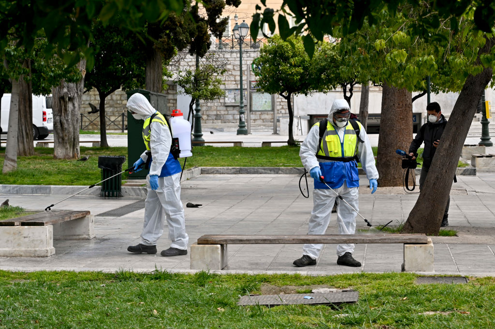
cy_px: 164
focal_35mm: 70
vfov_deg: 19.4
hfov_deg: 28.9
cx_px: 248
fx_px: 962
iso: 125
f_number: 7.1
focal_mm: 70
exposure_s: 1/500
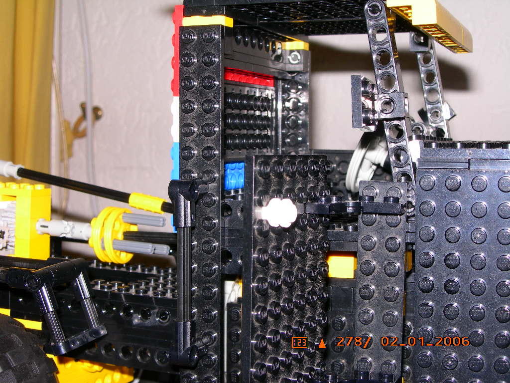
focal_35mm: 61
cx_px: 255
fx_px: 899
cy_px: 192
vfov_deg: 24.0
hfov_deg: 31.7
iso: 50
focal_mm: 12.7
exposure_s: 1/60.1
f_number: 5.9
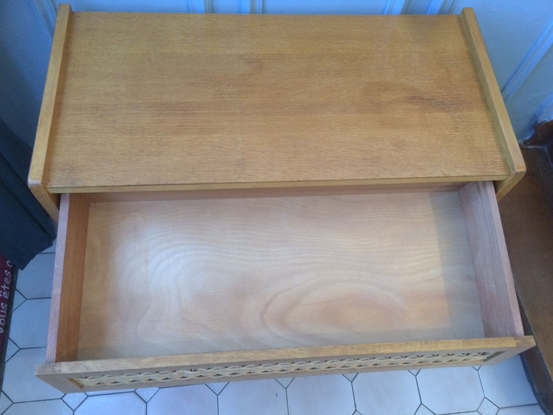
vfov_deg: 46.8
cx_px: 285
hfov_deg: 60.0
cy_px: 213
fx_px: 479
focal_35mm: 30
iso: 320
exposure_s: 1/17
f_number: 2.2
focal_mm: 4.15
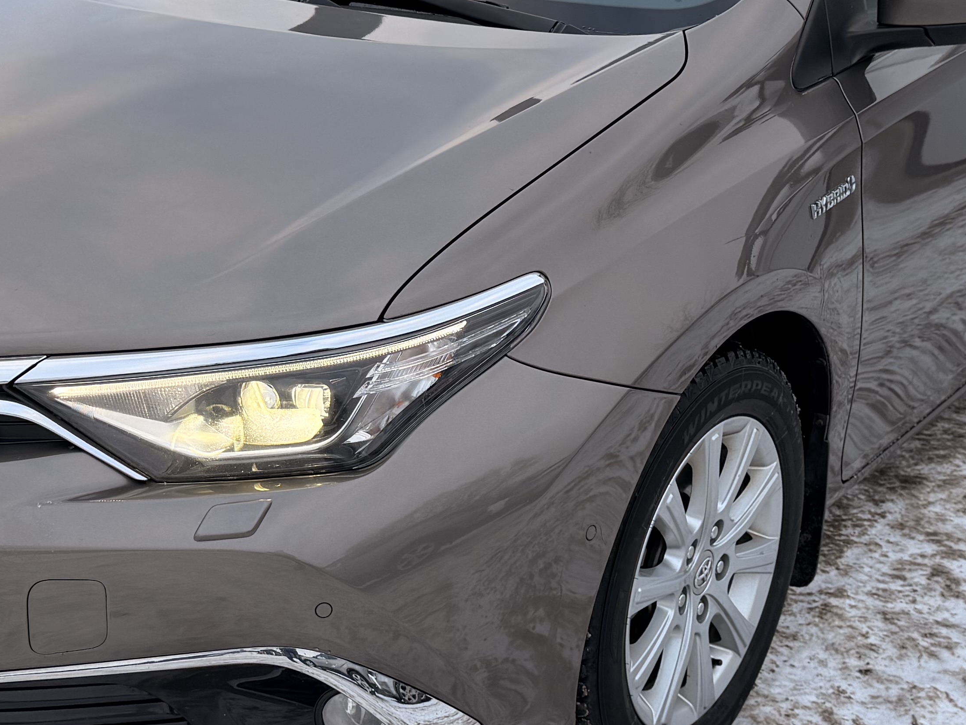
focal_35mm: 62
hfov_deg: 31.2
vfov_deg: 23.6
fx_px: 1730
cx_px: 512
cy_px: 342
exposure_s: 1/325
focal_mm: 6.76
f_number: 1.78
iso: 80
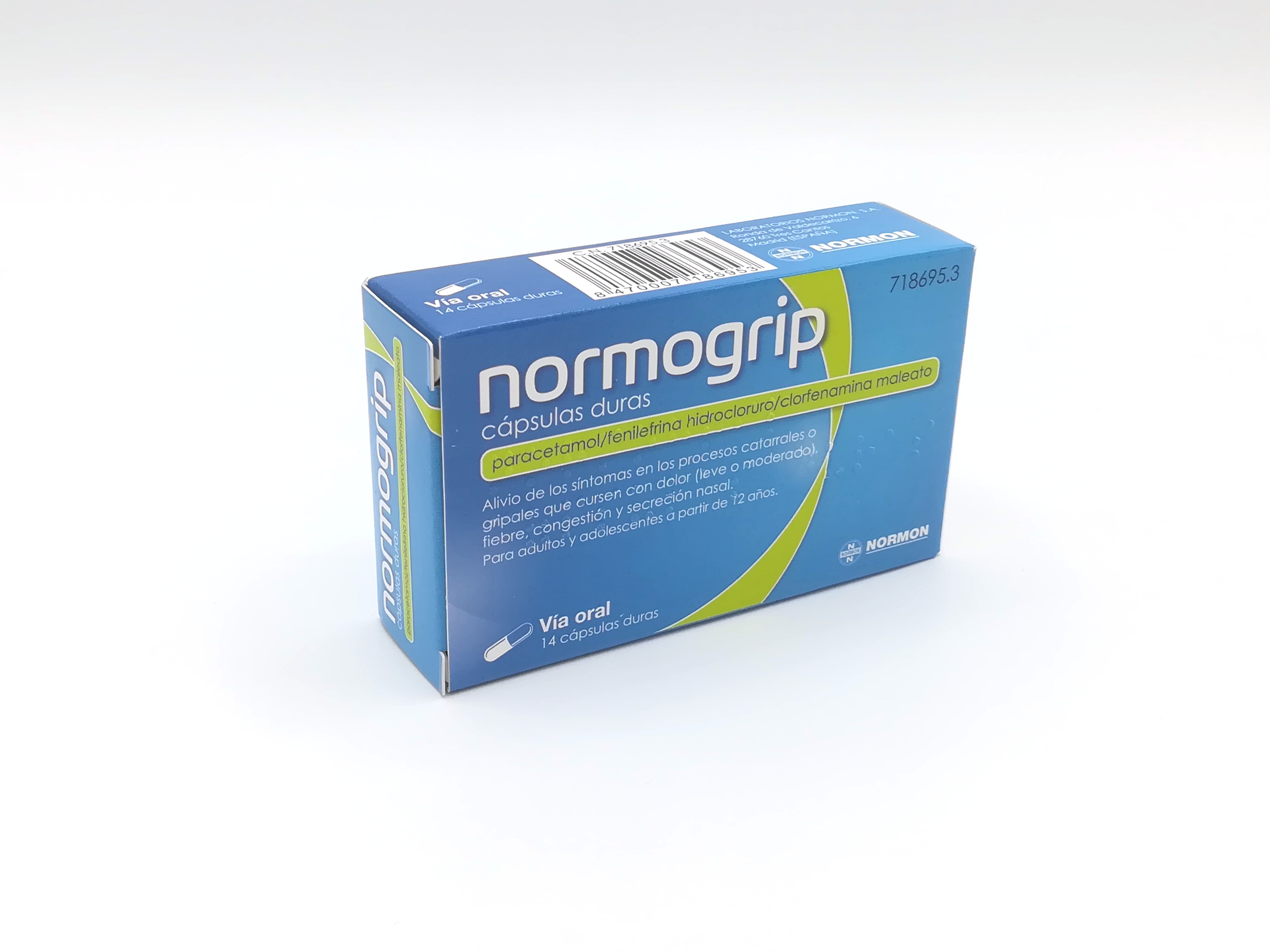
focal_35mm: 43
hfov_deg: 43.9
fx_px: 1578
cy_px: 476
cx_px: 635
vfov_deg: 33.6
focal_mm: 3.83
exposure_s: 1/384
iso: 50
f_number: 2.2
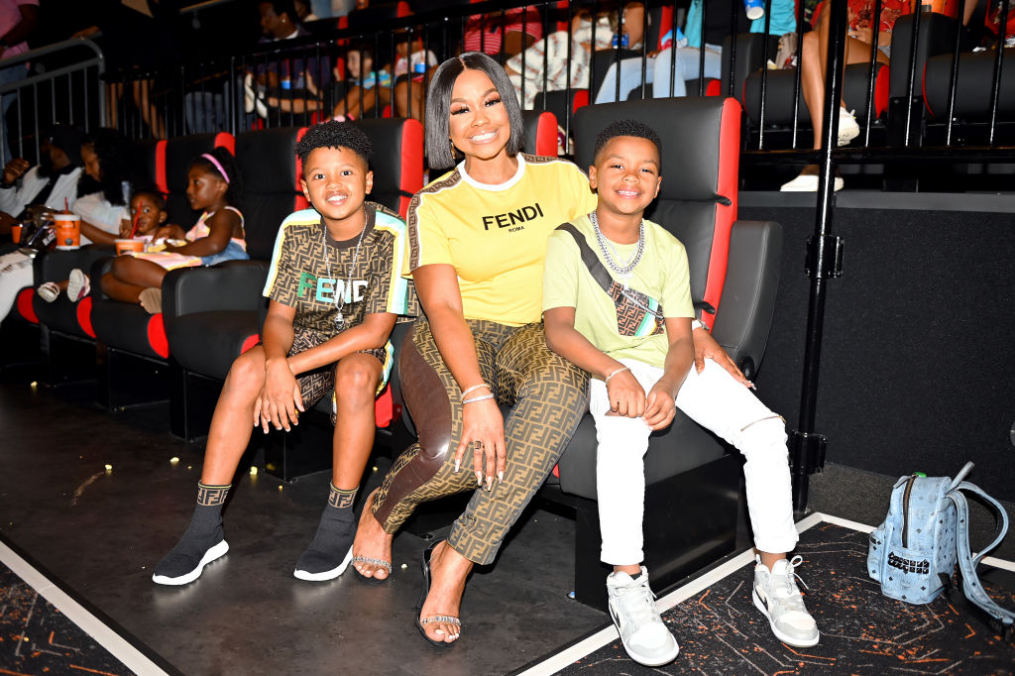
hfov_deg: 58.7
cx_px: 508
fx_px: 902
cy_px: 338
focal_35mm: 32
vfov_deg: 41.1
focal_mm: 32
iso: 400
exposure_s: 1/200
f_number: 4
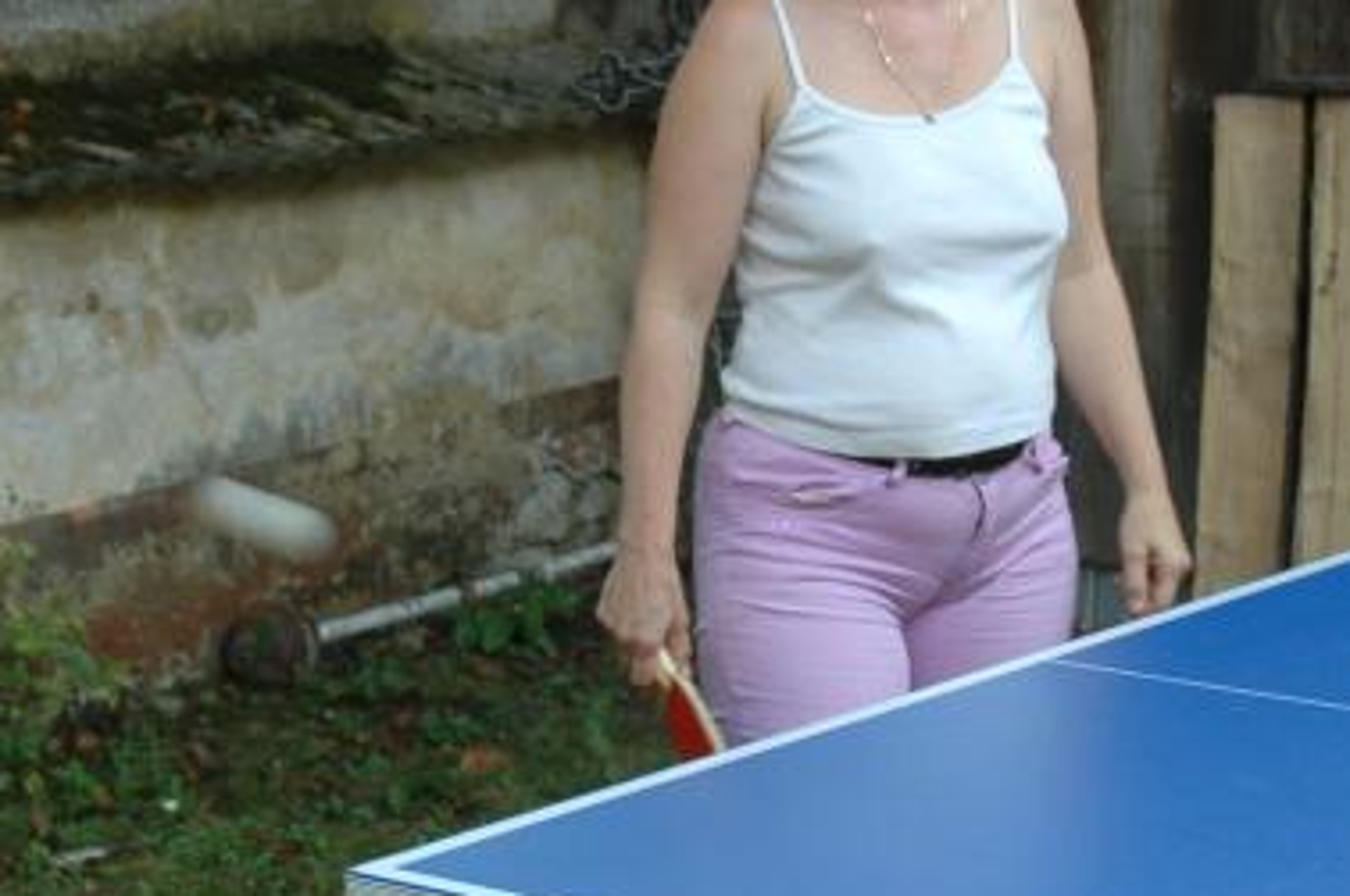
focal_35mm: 116
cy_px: 405
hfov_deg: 17.5
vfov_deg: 11.7
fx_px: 4361
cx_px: 427
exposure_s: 1/50
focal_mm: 27
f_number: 3.8
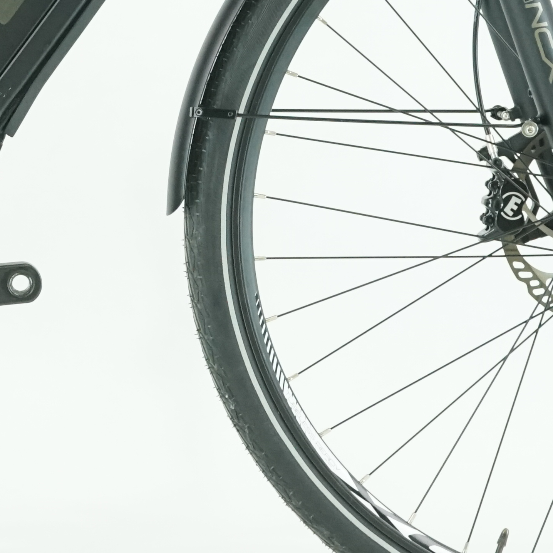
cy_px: -84
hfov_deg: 8.1
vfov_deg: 8.1
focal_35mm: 213
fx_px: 3850
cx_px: -76
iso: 2500
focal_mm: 60
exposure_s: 1/200
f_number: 5.6
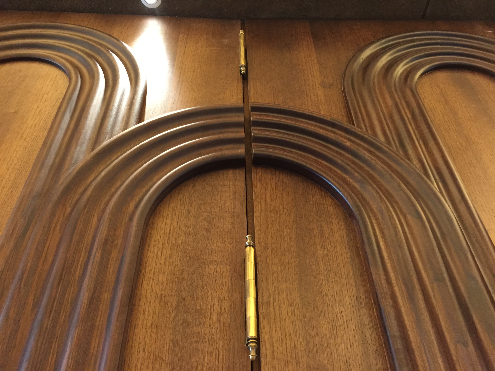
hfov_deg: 61.7
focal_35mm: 29
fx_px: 415
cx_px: 248
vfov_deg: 48.2
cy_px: 186
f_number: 2.2
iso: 250
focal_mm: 4.15
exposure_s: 1/17
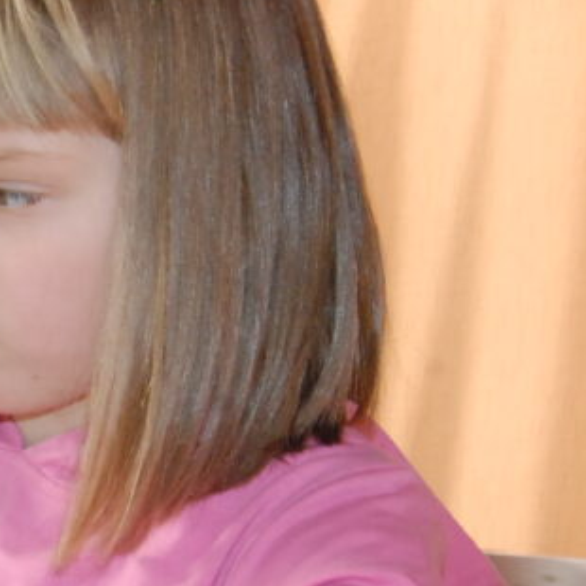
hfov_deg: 11.4
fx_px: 2823
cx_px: -242
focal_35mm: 147
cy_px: 462
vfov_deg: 11.8
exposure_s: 1/200
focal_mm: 35
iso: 1600
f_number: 13
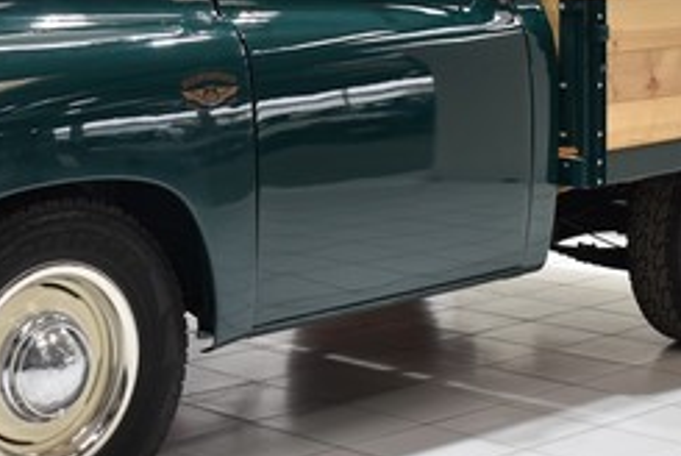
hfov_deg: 23.9
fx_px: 1593
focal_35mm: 84
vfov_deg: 16.2
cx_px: 167
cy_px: 146
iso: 100
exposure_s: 1/25
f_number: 4
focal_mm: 25
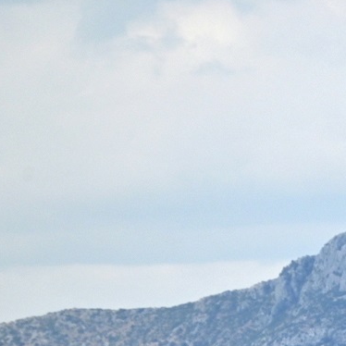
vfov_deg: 1.7
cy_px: 426
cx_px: 670
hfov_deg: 1.7
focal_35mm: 1023
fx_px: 11569
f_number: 5.6
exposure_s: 1/2500
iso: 250
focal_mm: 300
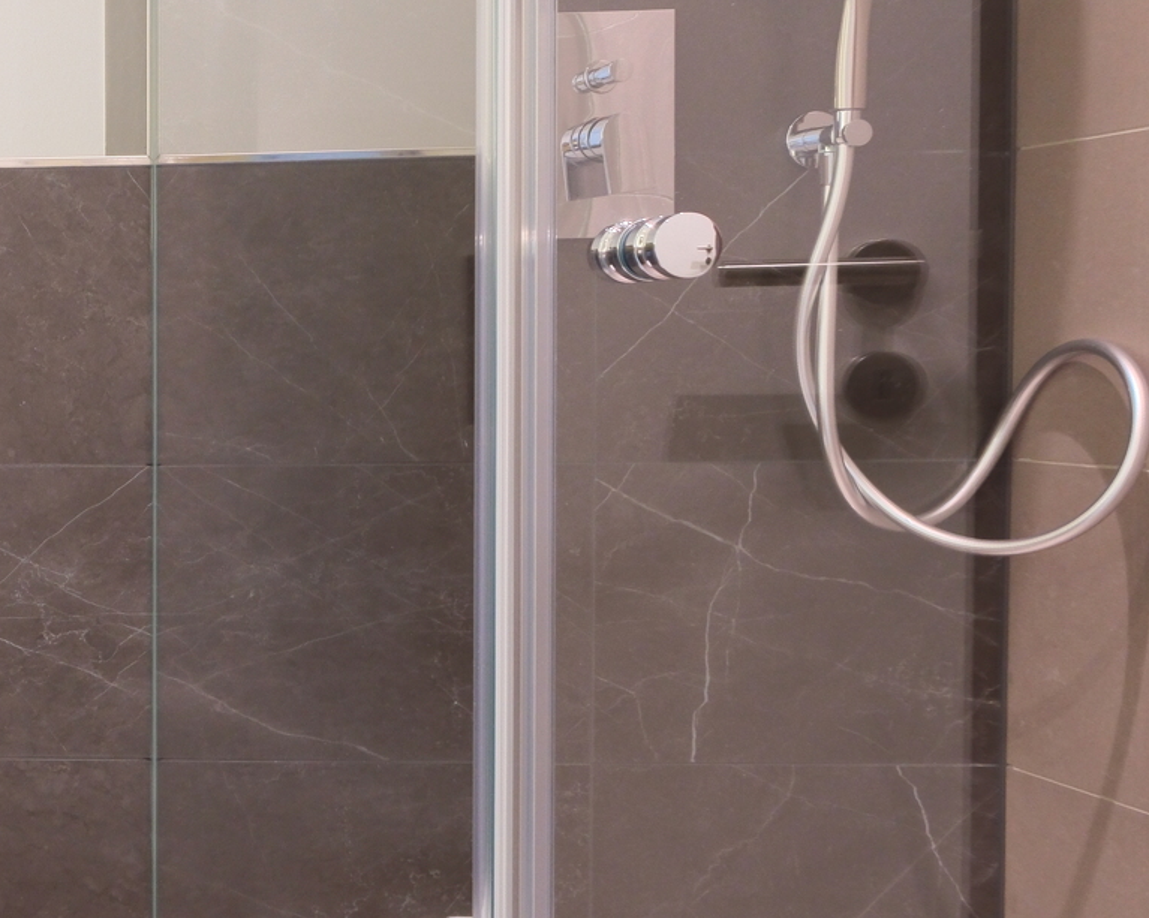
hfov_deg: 30.3
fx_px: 1598
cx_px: -382
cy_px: 396
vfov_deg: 32.0
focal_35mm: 47
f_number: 4
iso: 800
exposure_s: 1/15
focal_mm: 10
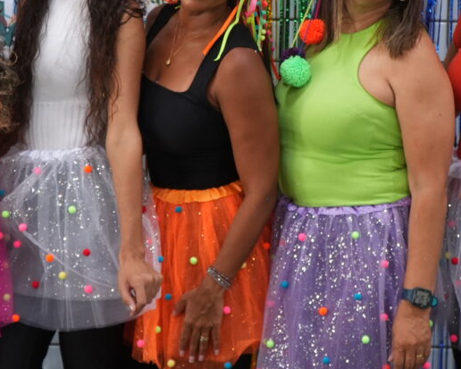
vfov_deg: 14.5
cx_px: 172
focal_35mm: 106
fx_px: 1447
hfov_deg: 18.1
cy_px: 135
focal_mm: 24
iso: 640
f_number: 4
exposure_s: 1/125
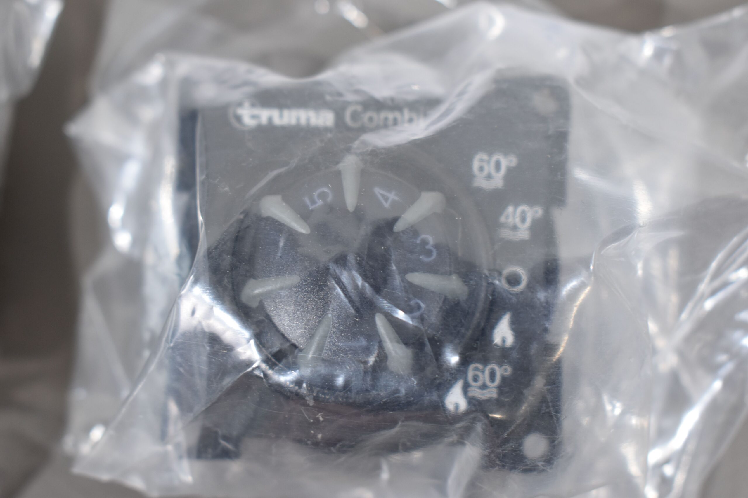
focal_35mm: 68
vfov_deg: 20.2
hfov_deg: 29.9
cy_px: 249
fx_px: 1402
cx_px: 374
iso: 800
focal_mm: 45
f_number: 5.6
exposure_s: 1/60
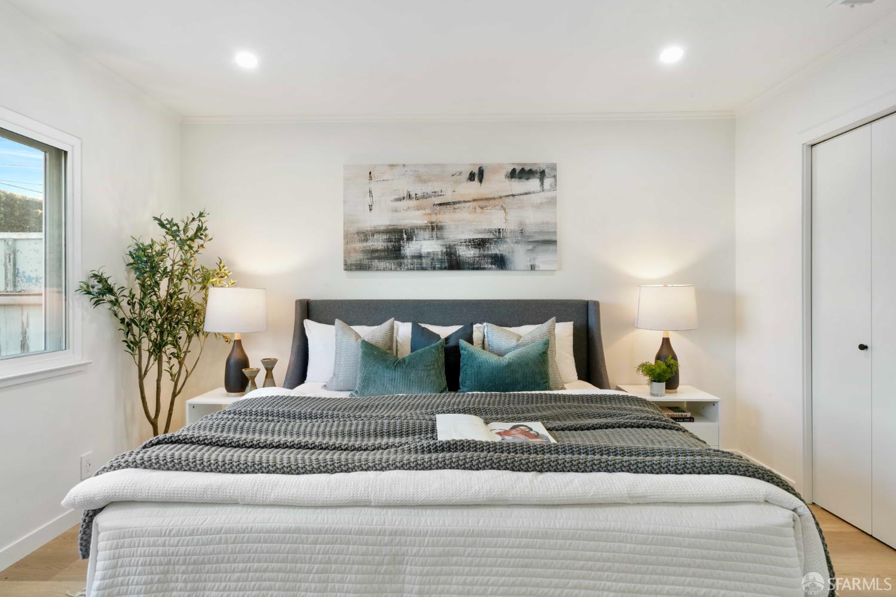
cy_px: 298
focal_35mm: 18
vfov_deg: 67.4
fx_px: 448
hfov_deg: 90.0
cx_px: 448
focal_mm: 18
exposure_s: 1/2.5
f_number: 14
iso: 160
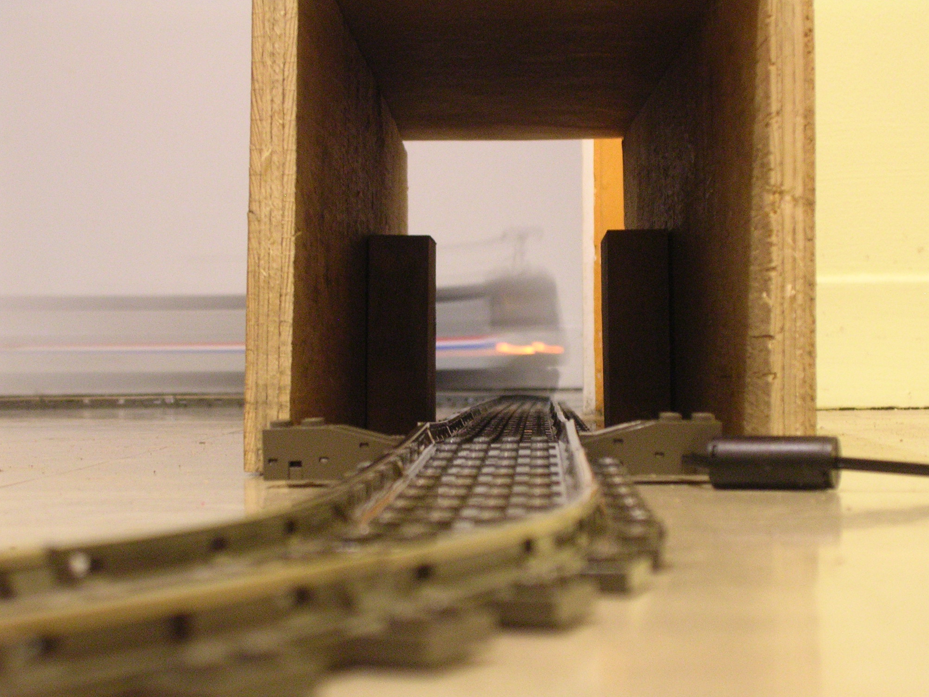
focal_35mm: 83
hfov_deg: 23.6
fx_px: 2227
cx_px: 468
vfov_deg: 17.8
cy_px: 347
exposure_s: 1
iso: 400
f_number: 4
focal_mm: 12.3
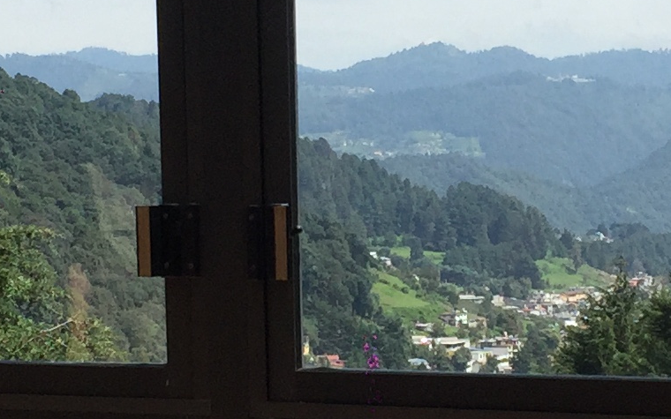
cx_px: 365
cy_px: 248
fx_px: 2414
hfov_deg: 15.8
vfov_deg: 9.9
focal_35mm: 132
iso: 32
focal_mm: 4.15
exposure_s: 1/1799
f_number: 2.2
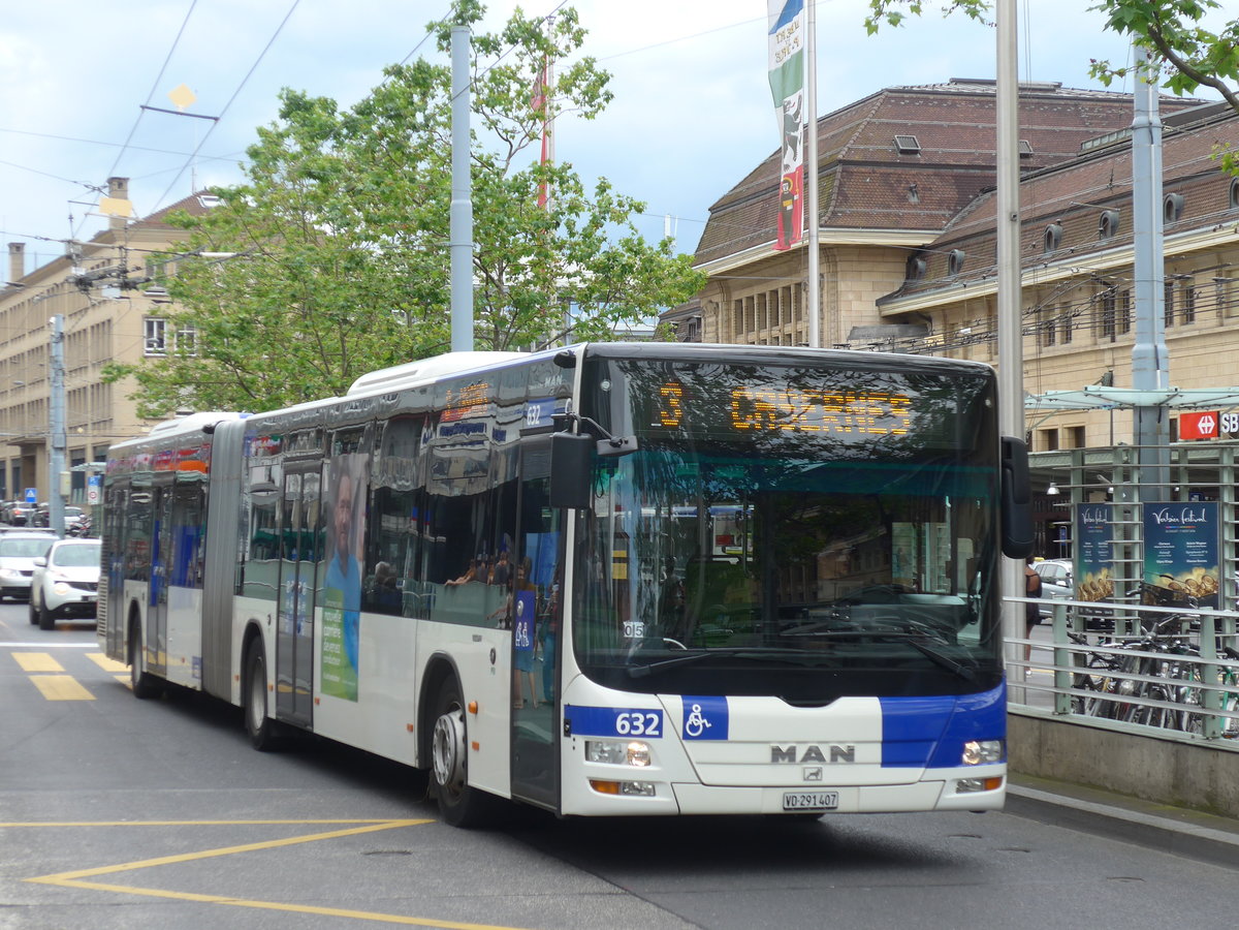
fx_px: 2649
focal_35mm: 74
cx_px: 620
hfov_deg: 26.3
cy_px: 465
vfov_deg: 19.9
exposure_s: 1/250
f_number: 4.2
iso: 80
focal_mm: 15
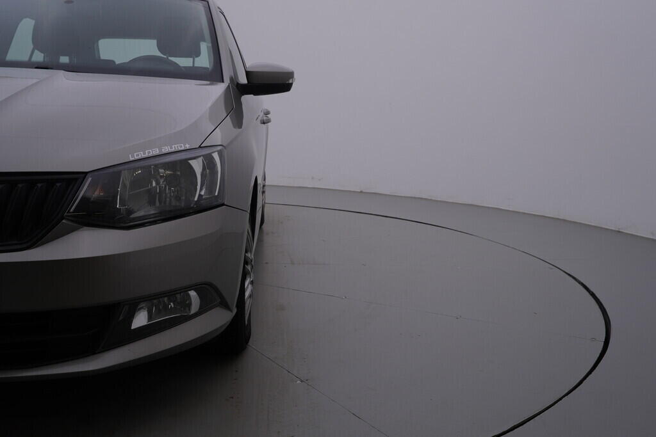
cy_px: 218
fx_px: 656
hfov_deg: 53.1
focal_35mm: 36
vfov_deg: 36.9
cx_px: 328
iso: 125
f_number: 5.6
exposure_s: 1/125
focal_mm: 24
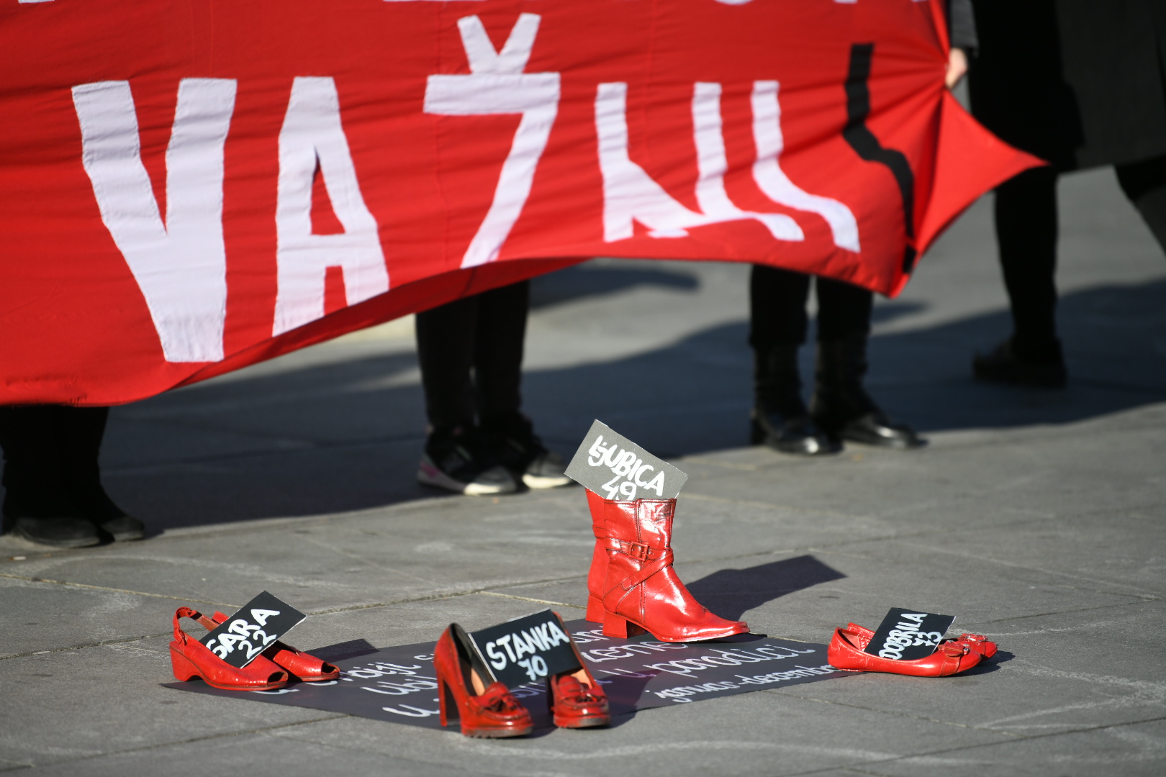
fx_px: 6477
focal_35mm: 200
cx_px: 583
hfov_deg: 10.3
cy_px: 388
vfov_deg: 6.9
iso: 500
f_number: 2.8
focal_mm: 200
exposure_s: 1/8000
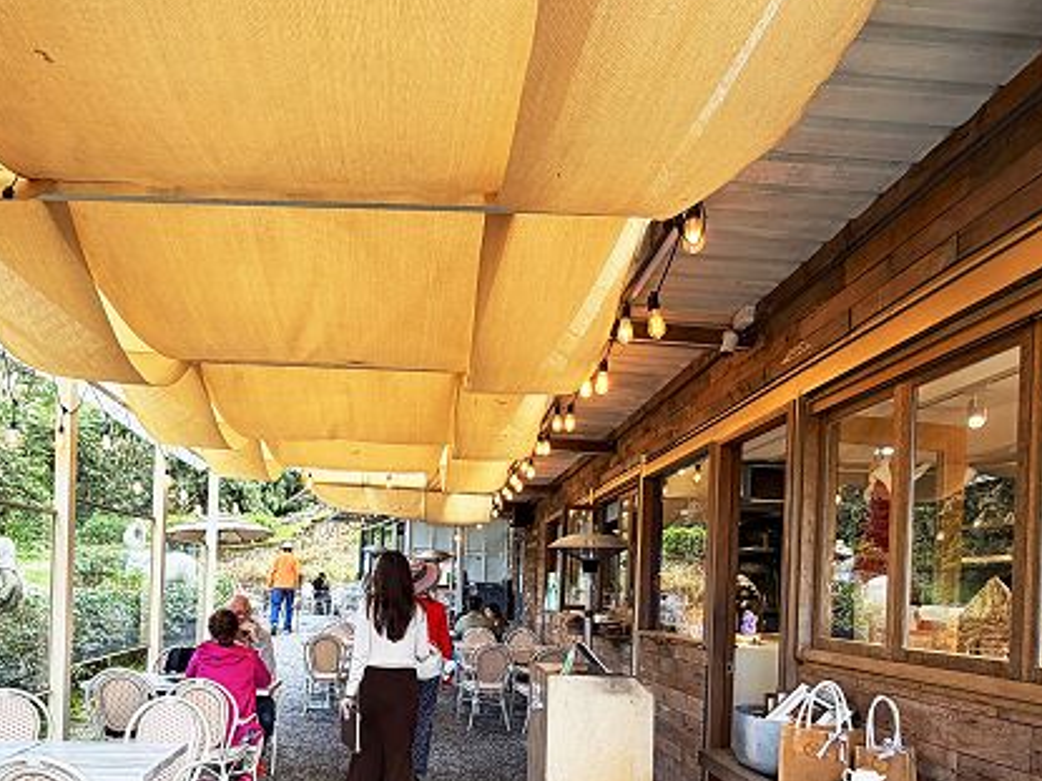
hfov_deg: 64.8
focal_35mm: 27
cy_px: 593
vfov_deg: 49.2
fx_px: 813
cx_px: 427
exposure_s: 1/120
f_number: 2.2
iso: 64
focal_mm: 2.22
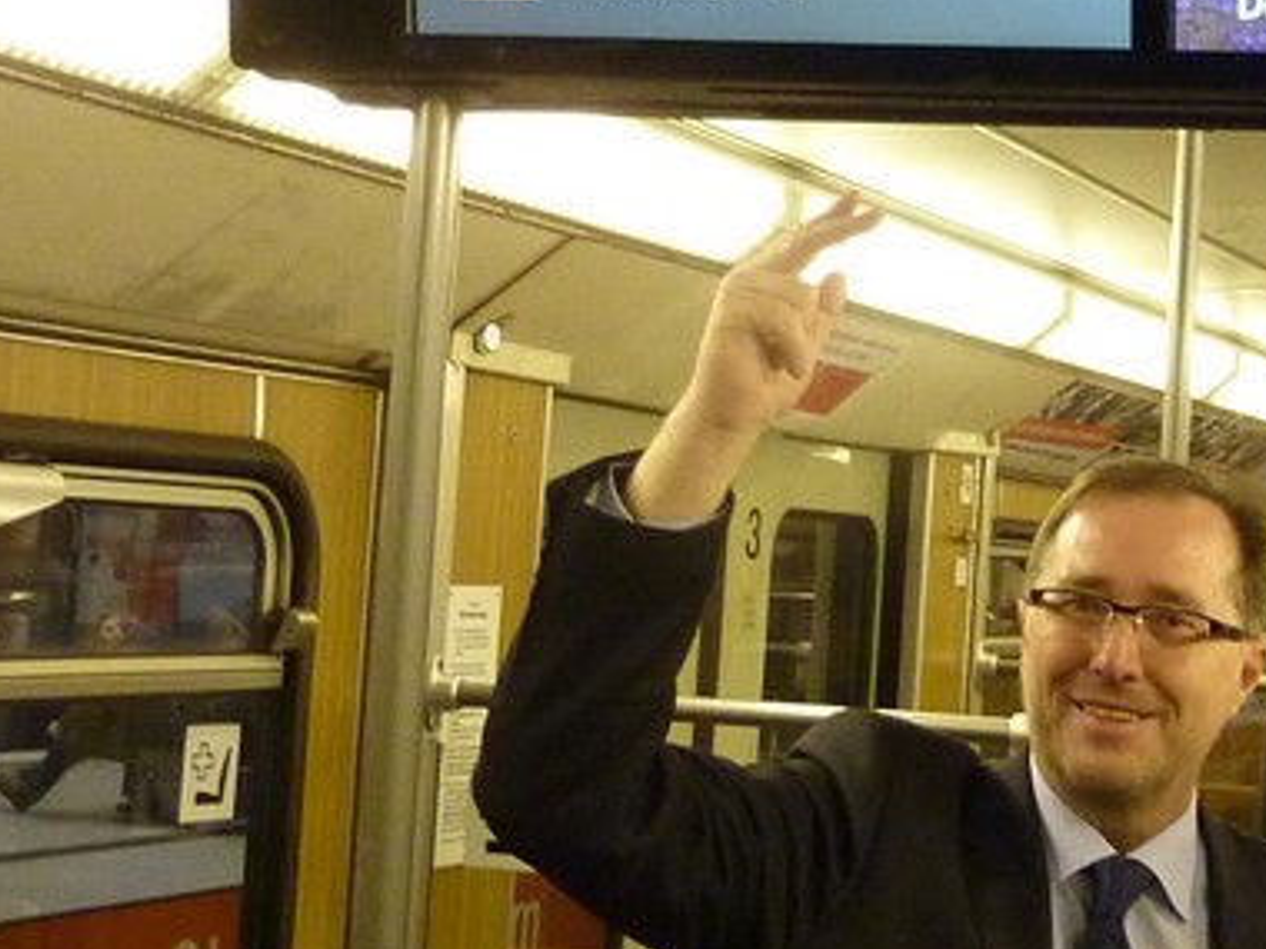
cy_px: 396
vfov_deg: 18.4
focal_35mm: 80
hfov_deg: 23.3
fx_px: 2926
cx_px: 1289
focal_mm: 4.4
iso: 400
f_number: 3.3
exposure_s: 1/25
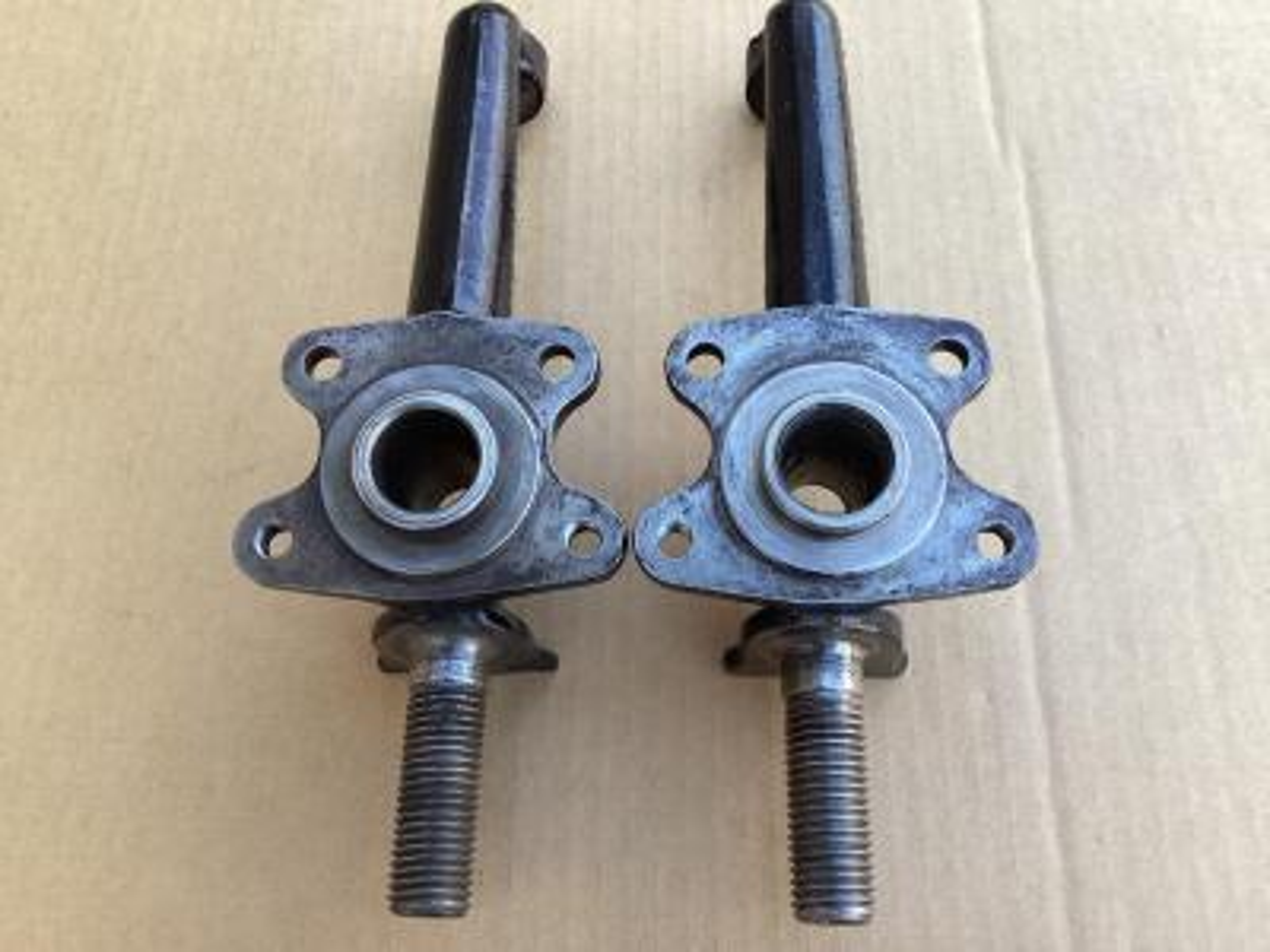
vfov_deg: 45.4
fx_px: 1137
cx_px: 635
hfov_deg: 58.4
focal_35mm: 31
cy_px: 476
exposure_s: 1/120
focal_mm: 3.3
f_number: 2.4
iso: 32
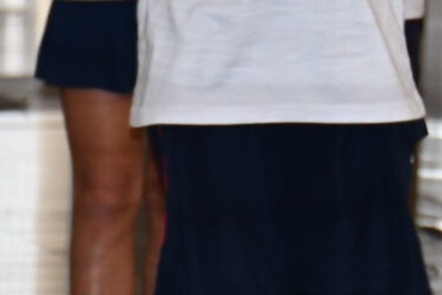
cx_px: 1001
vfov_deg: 2.5
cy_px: -435
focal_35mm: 545
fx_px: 6694
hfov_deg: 3.7
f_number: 5
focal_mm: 70
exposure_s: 1/60
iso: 1000
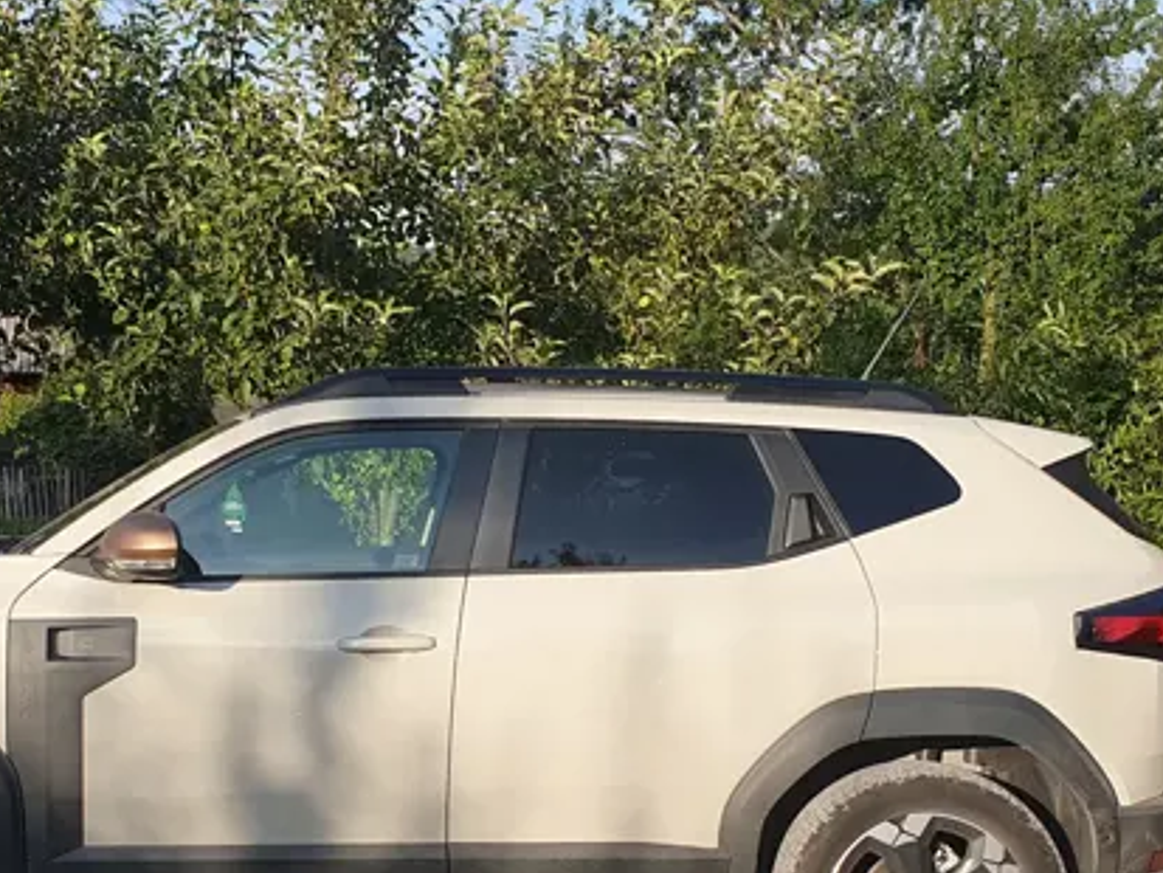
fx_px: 2117
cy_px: 659
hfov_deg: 30.6
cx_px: 448
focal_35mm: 63
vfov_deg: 23.1
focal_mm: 4.32
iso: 50
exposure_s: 1/774
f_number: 2.4
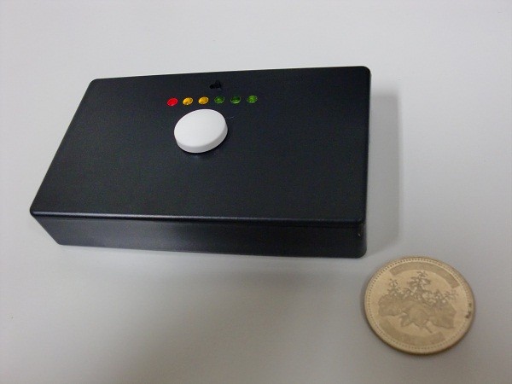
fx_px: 532
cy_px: 192
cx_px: 256
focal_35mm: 36
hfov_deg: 51.4
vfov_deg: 39.7
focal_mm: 6.3
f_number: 2.8
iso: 320
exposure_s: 1/60
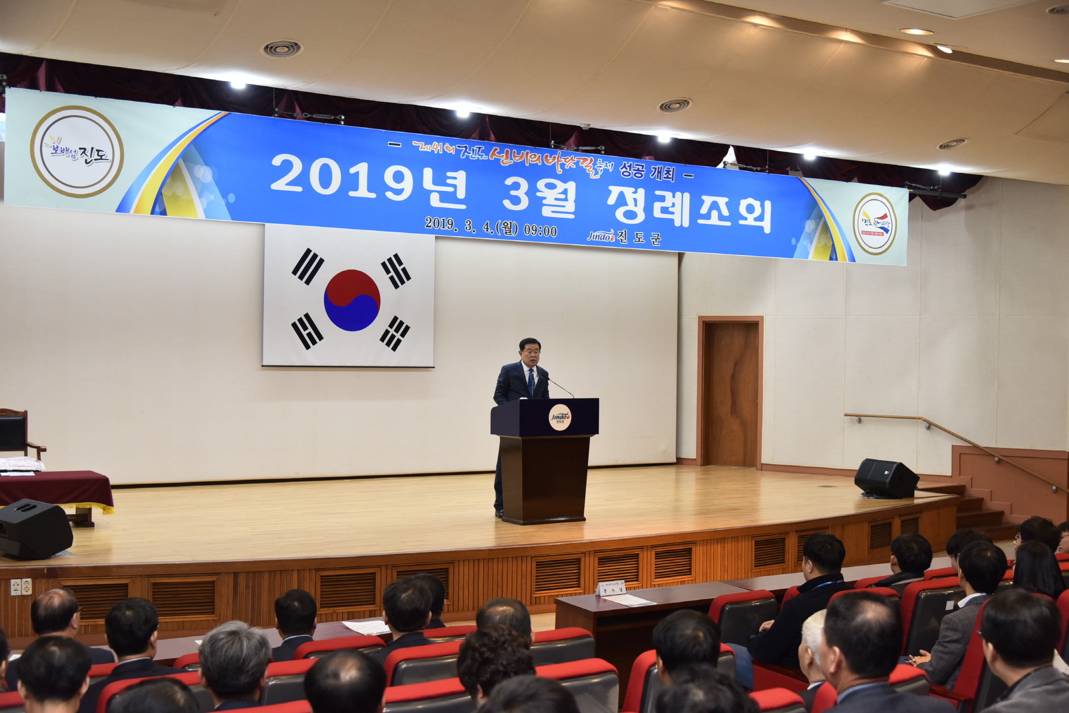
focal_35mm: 44
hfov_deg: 44.5
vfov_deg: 30.5
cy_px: 356
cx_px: 534
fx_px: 1307
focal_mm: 44
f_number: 4
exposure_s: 1/125
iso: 1000
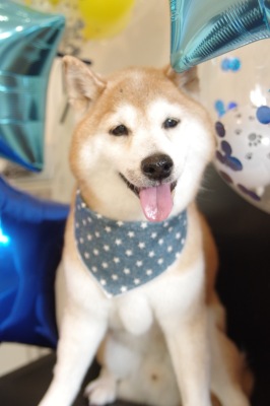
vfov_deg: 40.4
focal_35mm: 49
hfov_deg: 27.5
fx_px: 552
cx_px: 135
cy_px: 203
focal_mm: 33
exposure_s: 1/60
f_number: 2.8
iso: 800
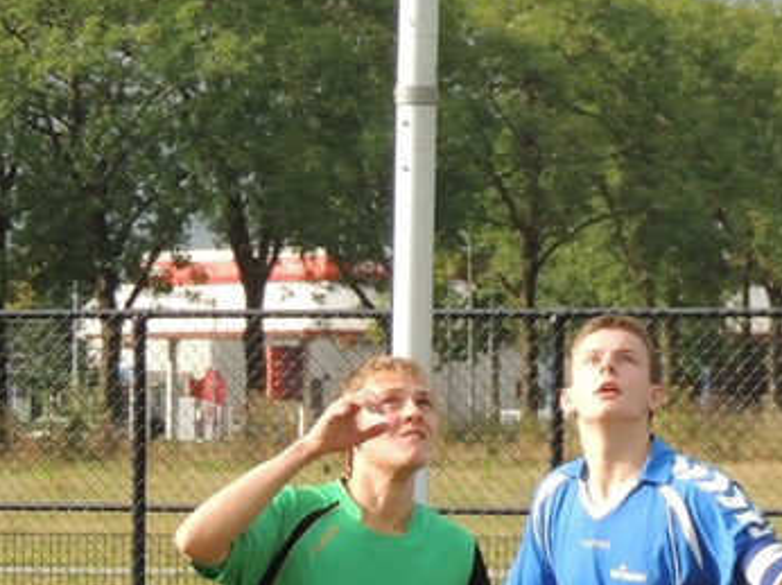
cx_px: 900
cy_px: 45
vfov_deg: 3.7
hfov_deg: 4.9
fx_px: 9030
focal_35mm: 400
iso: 180
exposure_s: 1/500
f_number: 4.3
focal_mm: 24
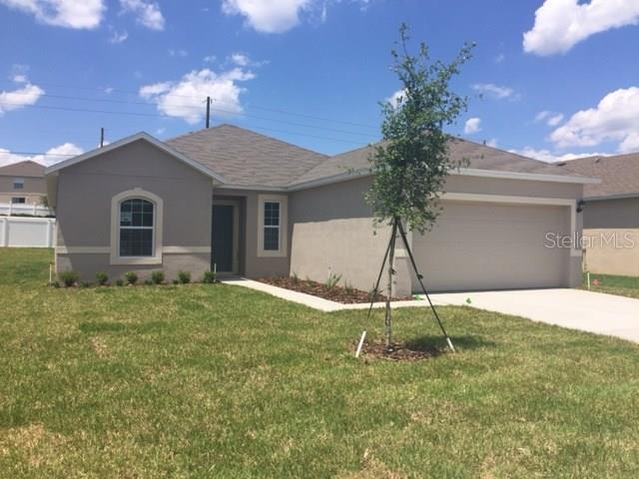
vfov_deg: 48.2
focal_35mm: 29
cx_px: 320
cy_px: 240
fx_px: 535
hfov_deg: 61.7
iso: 32
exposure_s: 1/2475
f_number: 2.2
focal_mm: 4.15
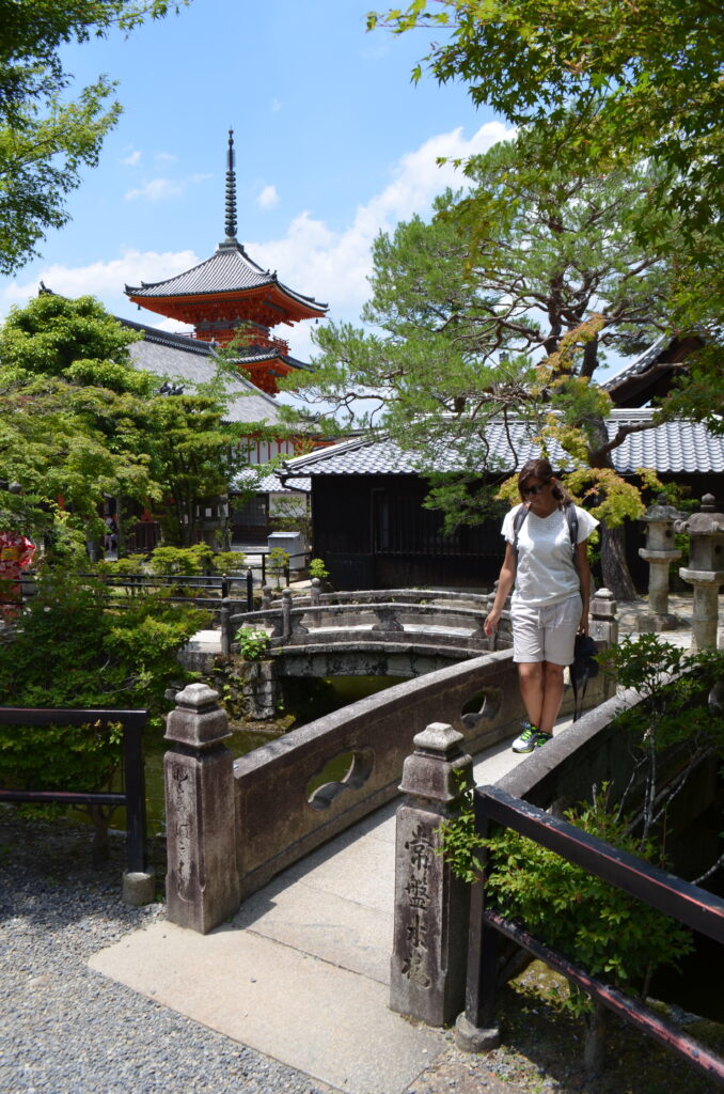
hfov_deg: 47.7
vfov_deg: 67.5
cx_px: 362
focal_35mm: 27
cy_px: 547
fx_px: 818
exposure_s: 1/250
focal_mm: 18
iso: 140
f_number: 8
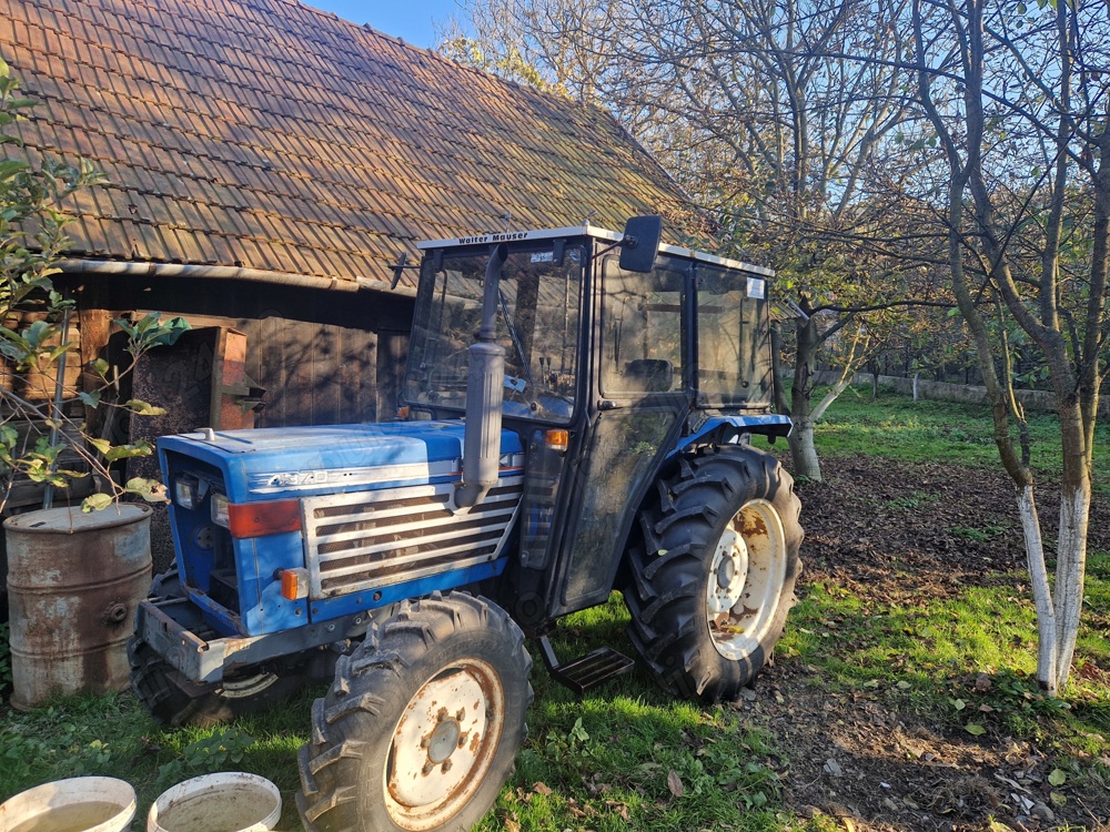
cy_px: 416
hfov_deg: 73.9
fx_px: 738
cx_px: 555
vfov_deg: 58.9
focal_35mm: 23
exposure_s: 1/183
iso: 50
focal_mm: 5.4
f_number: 1.8
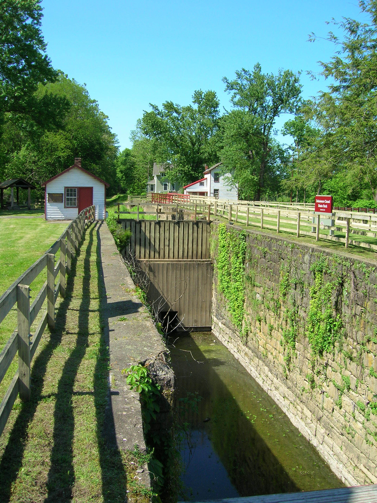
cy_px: 252
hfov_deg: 41.8
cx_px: 188
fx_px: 494
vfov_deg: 54.0
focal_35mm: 34
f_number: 4.9
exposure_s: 1/202
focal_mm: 5.7
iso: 50
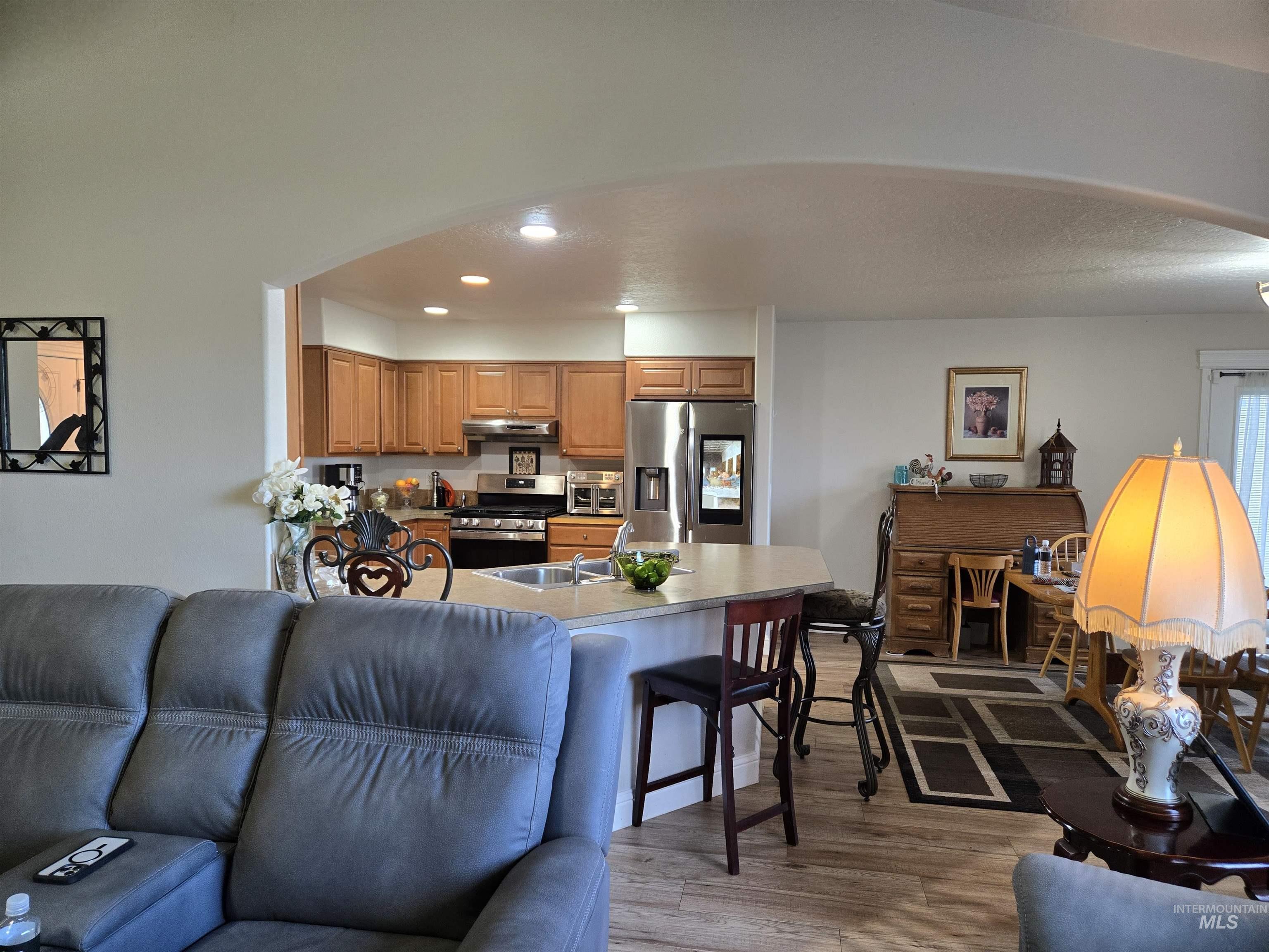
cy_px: 476
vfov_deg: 58.9
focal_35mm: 23
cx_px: 634
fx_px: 843
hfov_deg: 73.9
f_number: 1.8
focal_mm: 5.4
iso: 250
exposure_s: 1/120
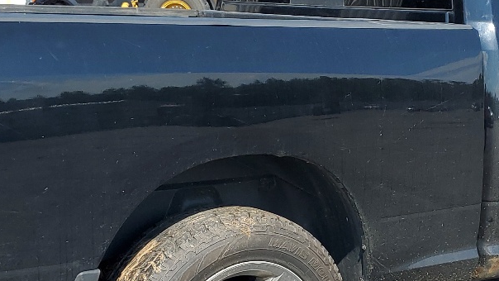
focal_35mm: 75
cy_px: 191
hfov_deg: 28.1
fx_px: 993
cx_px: 320
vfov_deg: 16.1
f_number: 1.5
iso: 50
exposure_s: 1/2000
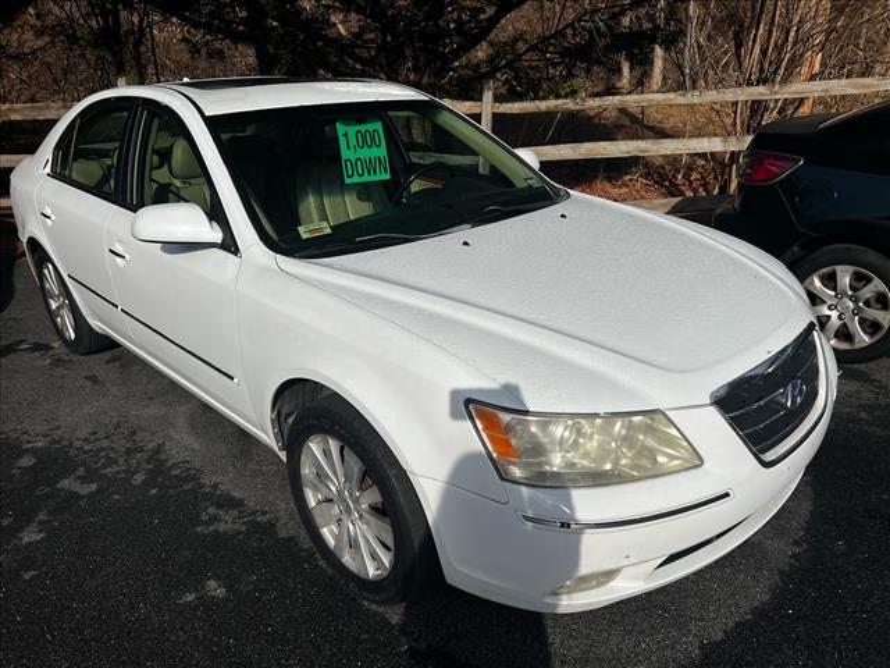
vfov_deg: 53.1
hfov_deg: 67.3
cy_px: 334
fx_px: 668
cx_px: 445
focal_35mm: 26
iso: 50
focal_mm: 5.7
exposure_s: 1/12658
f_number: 1.5
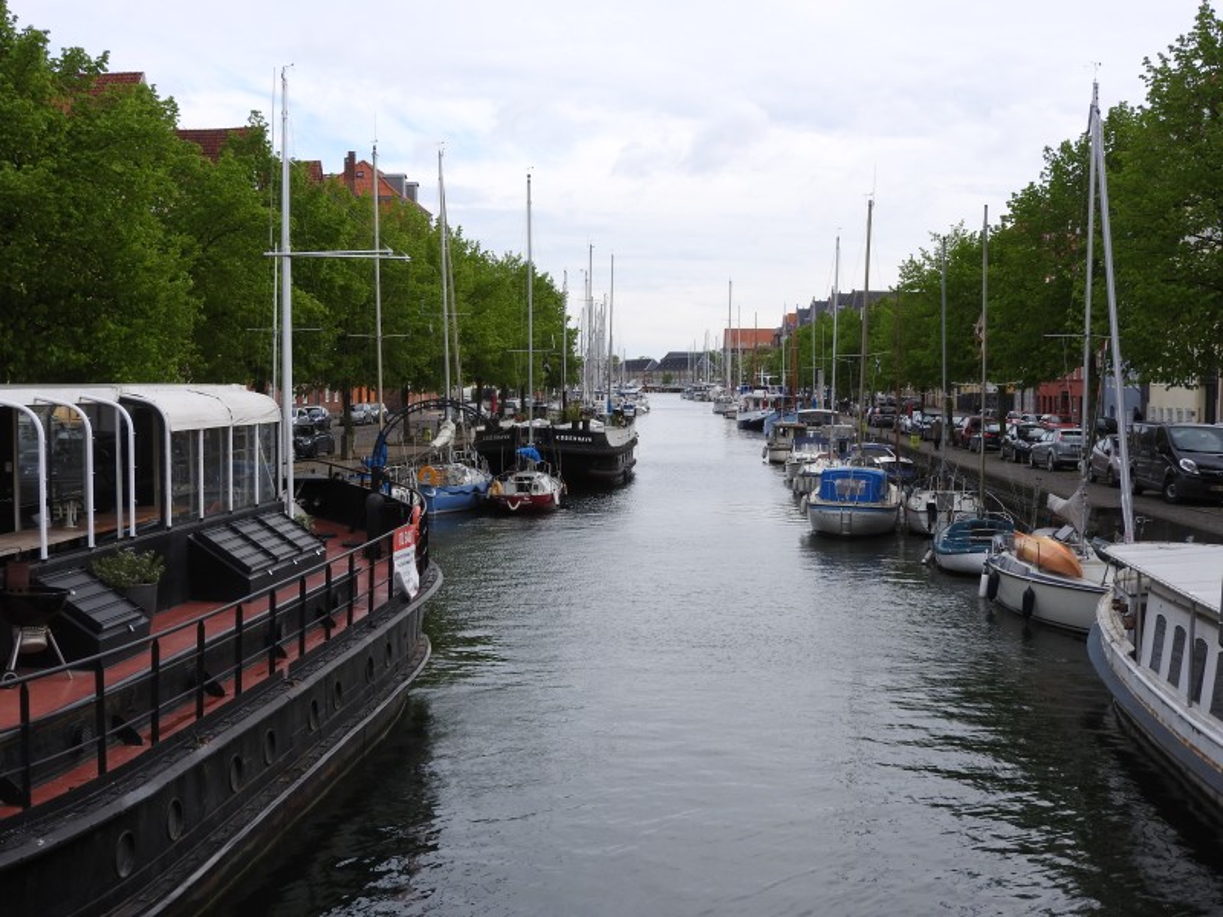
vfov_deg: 32.2
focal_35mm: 45
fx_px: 1590
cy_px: 458
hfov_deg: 42.1
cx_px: 612
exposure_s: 1/640
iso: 100
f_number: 4
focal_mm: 8.1
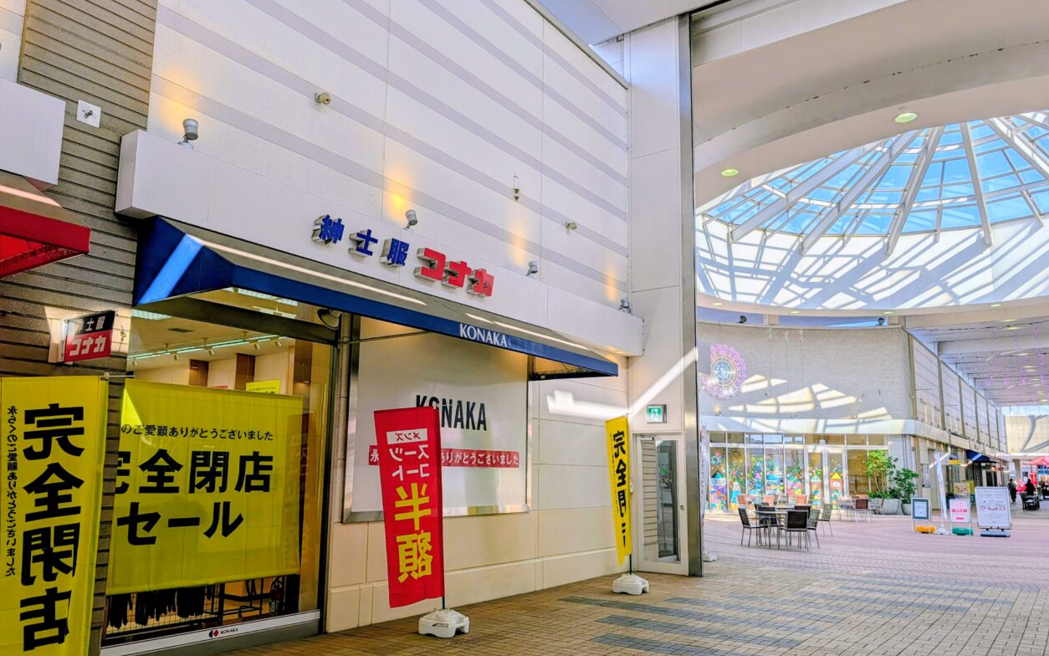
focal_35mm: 26
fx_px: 743
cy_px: 361
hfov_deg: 70.4
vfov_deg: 47.5
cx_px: 528
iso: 19
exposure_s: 1/4386
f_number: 1.68
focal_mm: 6.9
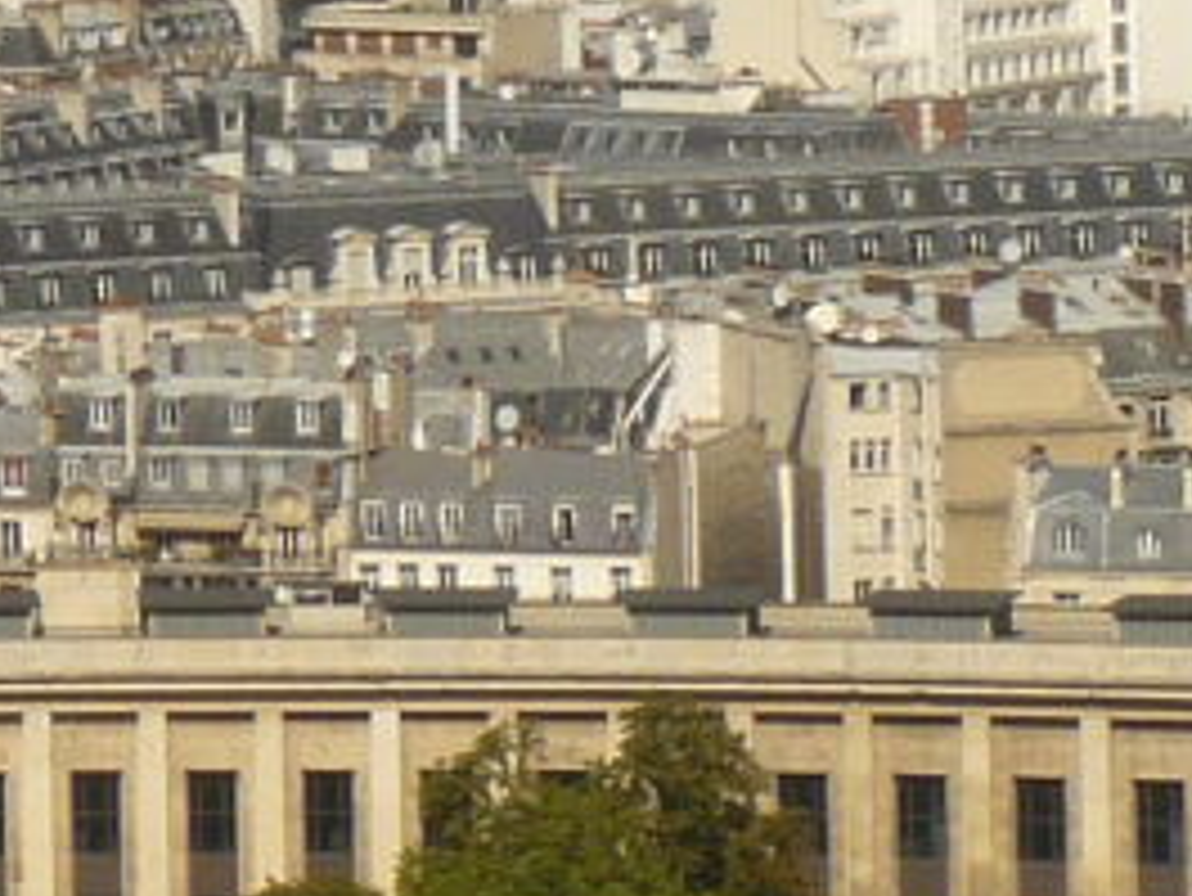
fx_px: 13298
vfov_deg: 3.8
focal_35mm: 386
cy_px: -468
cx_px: -1754
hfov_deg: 5.0
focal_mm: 11.8
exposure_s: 1/500
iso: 100
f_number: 7.1
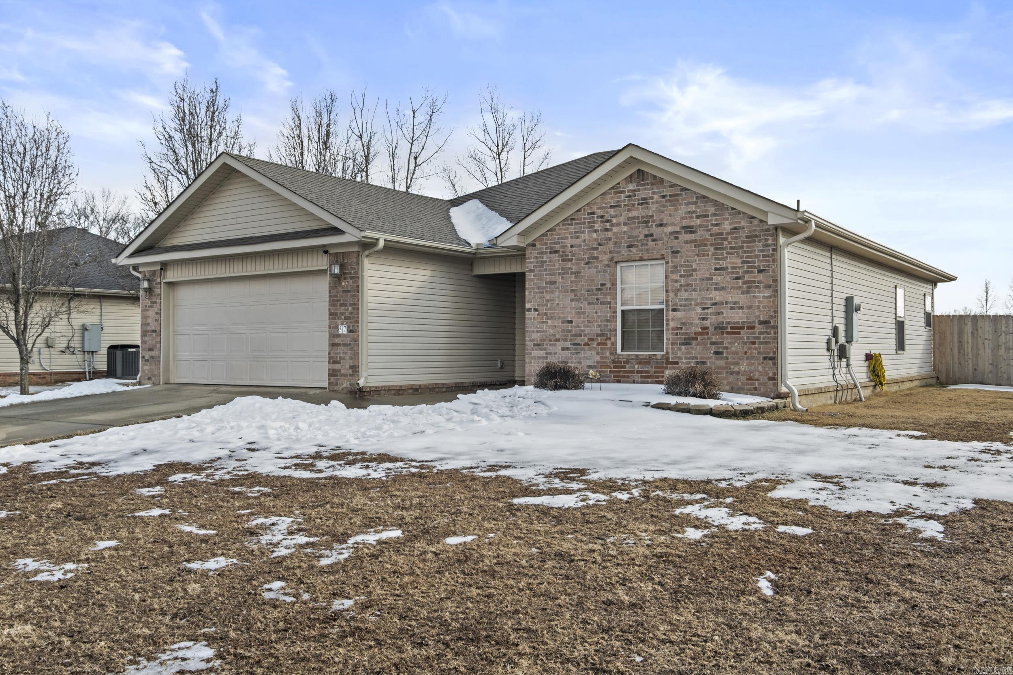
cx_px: 506
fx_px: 872
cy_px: 338
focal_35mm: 31
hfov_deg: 60.3
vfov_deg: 42.3
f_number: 8
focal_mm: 20.9
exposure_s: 1/60
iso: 160
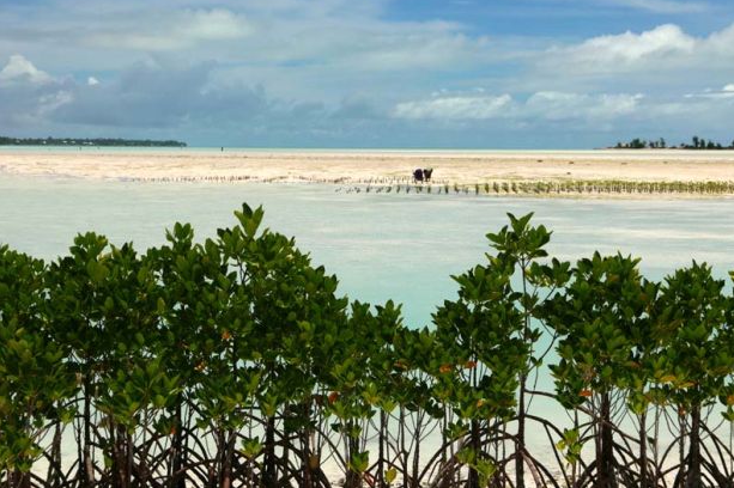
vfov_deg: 17.9
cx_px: 370
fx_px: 1549
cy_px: 242
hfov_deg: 26.7
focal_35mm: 76
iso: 200
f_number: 8
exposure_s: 1/3200
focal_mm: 34
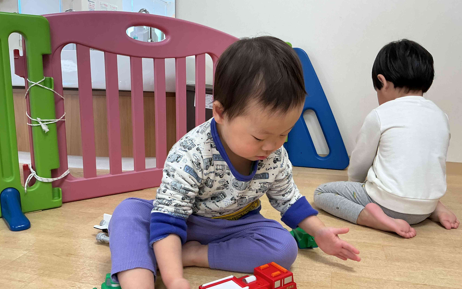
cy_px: 160
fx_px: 390
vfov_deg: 40.5
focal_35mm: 31
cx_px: 230
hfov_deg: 61.2
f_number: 1.8
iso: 50
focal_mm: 3
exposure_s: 1/120
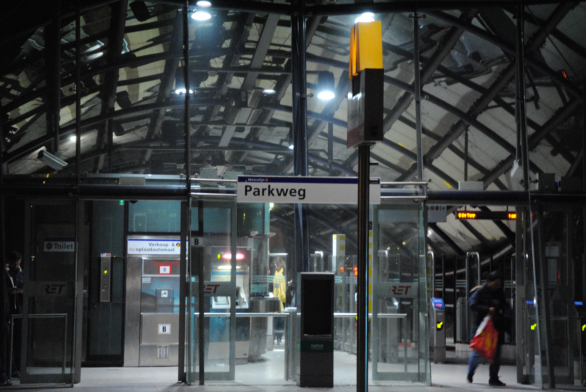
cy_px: 196
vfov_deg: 12.2
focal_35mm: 112
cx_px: 293
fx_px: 1833
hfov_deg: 18.2
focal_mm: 75
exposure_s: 1/20
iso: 1600
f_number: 5.3
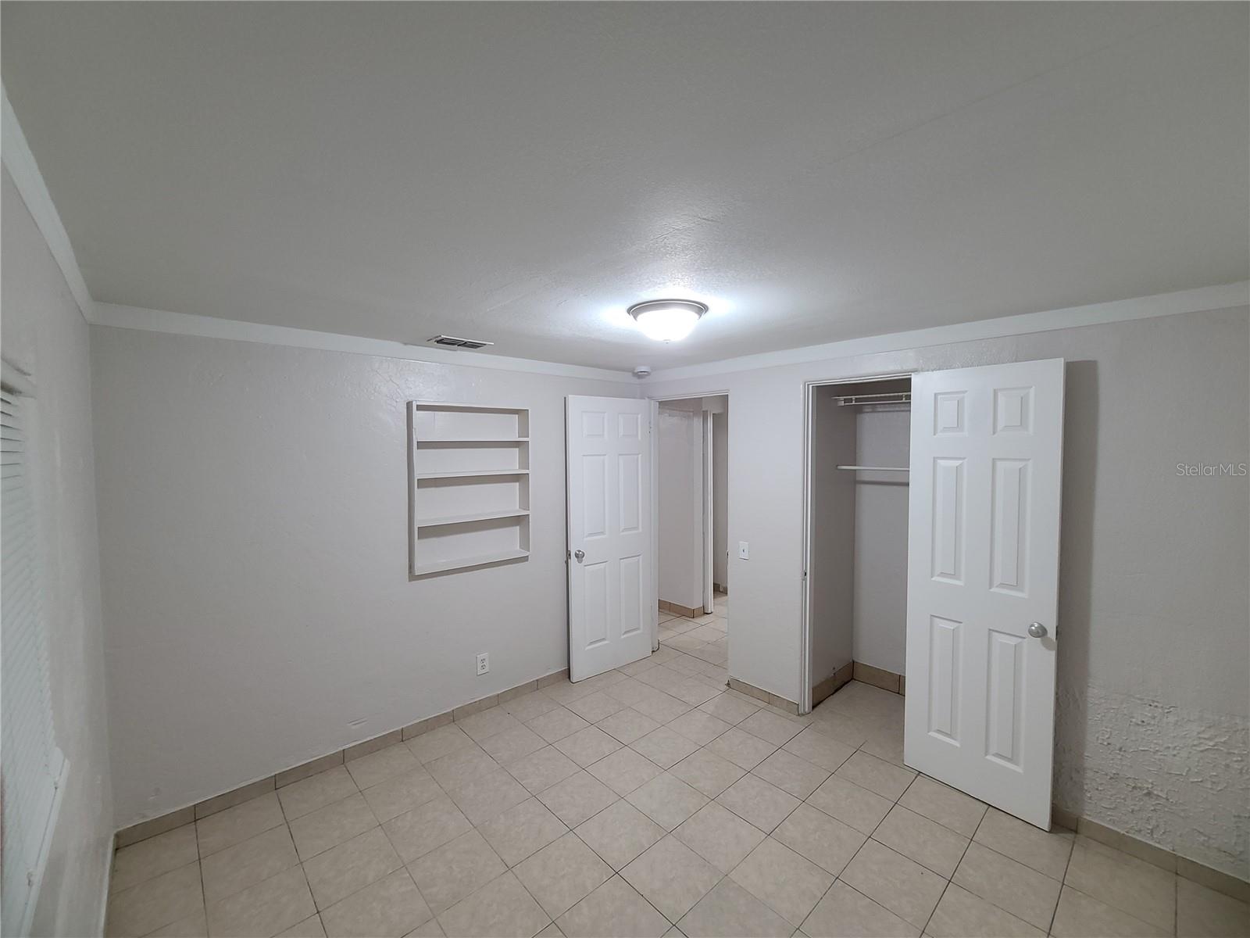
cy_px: 469
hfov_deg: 106.2
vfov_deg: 89.9
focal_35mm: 13
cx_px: 625
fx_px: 469
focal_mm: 2.2
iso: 320
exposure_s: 1/40
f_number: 2.2
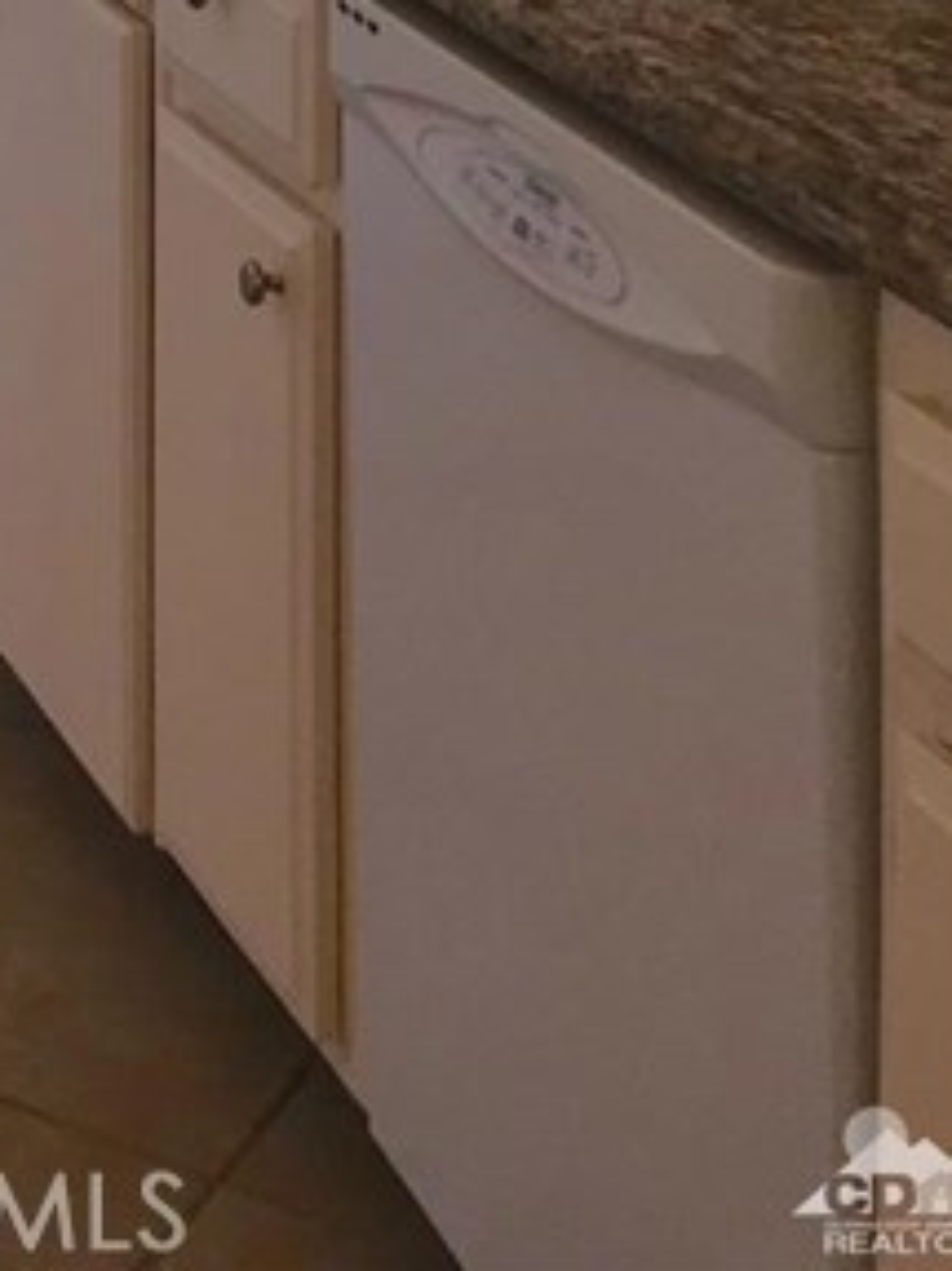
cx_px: -620
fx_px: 3670
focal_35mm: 100
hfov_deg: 13.6
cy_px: -992
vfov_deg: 16.5
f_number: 1.8
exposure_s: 1/110
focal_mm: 3.99
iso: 20
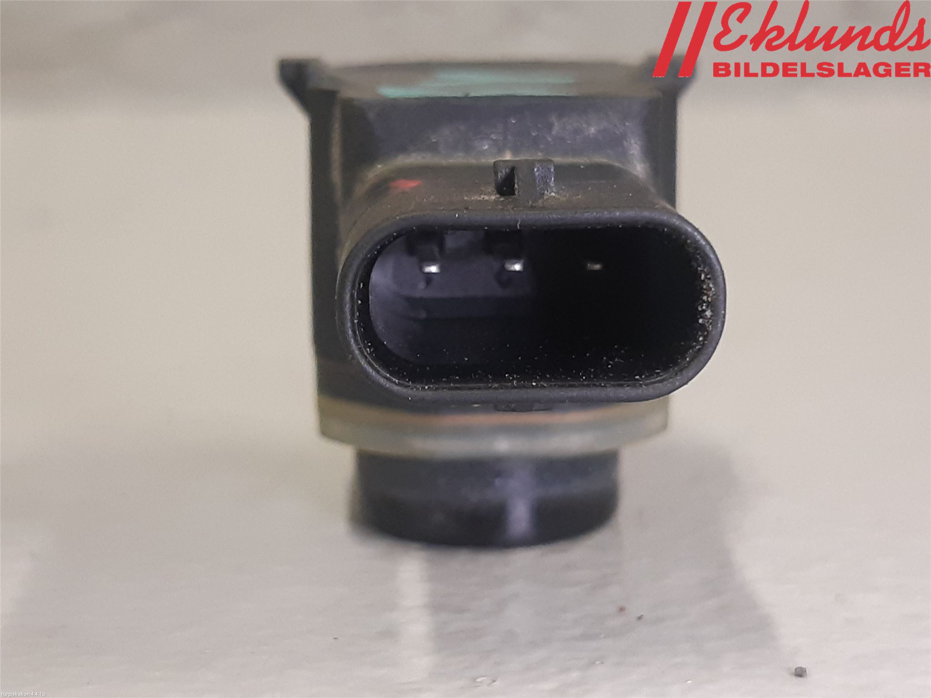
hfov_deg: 67.3
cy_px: 349
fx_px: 699
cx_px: 466
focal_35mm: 26
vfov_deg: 53.1
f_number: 1.7
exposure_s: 1/50
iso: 200
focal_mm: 3.93
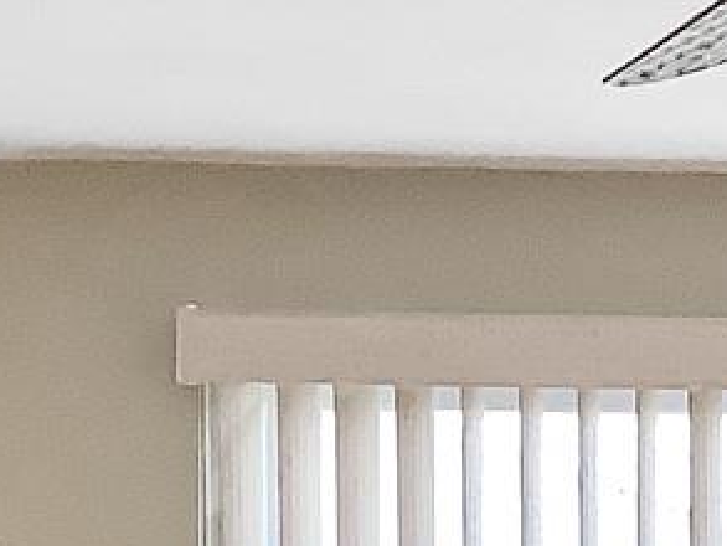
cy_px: 1072
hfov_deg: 11.0
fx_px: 3551
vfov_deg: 8.4
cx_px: 1278
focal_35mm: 169
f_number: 2.4
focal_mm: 3.3
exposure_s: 1/60
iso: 100
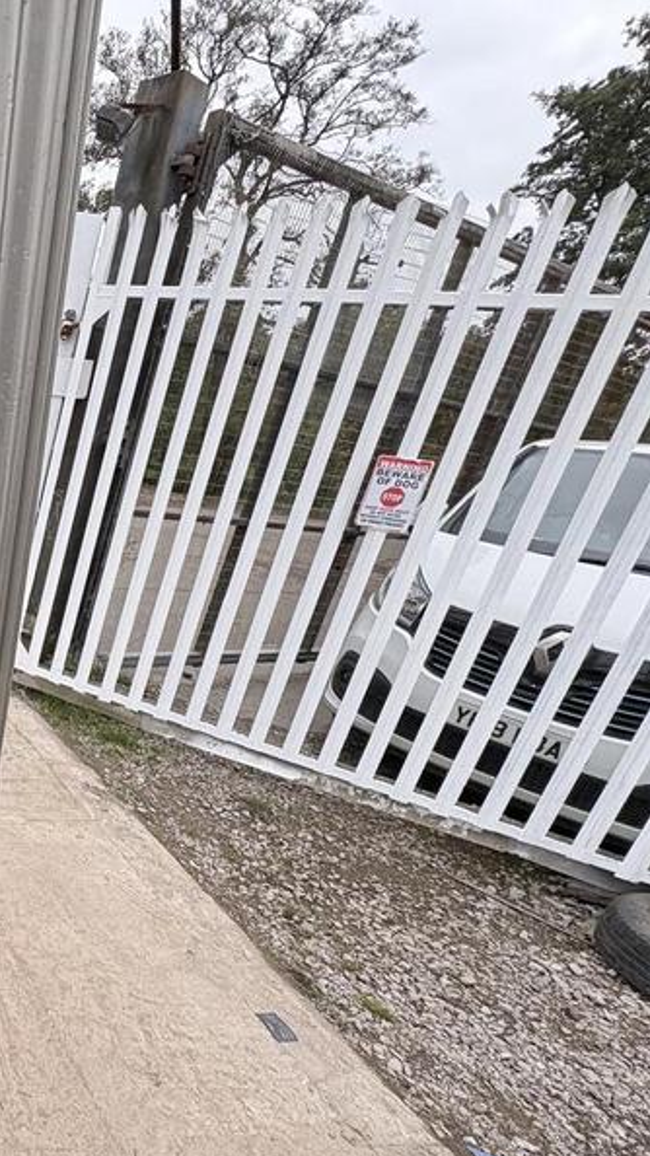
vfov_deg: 78.3
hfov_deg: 36.3
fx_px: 705
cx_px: -158
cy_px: 652
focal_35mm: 23
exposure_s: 1/197
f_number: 2.2
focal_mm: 2.22
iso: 40
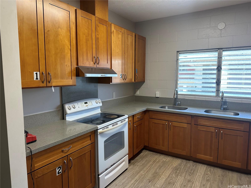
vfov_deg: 56.8
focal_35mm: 24
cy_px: 94
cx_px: 126
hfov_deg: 71.6
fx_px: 174
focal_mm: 6.86
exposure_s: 1/60
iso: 160
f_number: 1.78
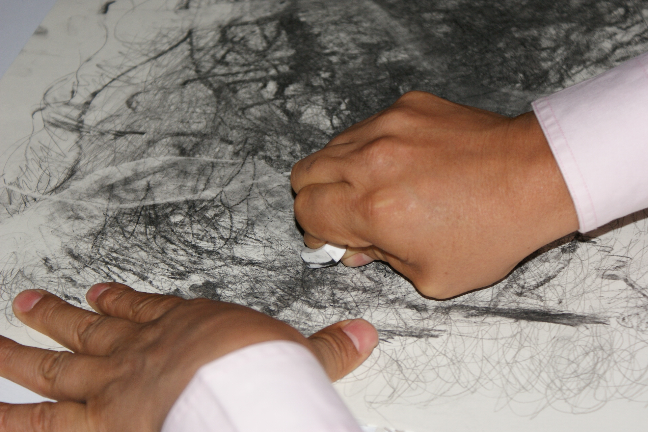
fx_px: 1890
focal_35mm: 105
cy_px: 216
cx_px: 324
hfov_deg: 19.5
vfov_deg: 13.0
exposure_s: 1/125
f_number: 5.6
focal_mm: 70
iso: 400
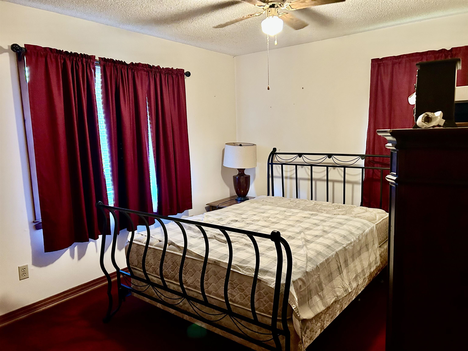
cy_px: 176
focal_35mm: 26
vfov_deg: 53.1
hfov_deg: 67.3
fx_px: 352
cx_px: 234
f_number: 1.5
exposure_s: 1/30
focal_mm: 5.7
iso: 500
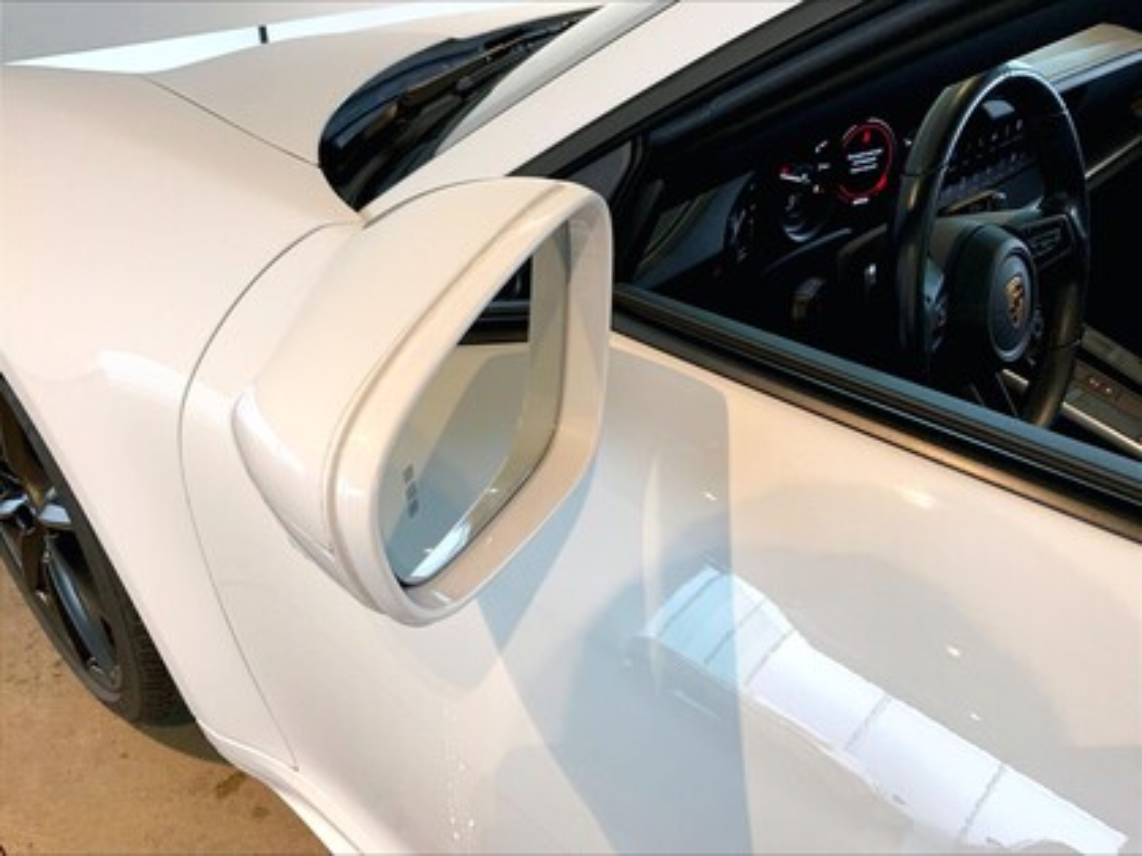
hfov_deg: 61.7
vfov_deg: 48.2
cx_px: 571
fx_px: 957
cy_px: 428
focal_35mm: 29
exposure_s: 1/60
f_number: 1.8
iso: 100
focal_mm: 3
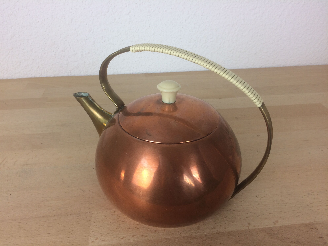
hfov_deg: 61.7
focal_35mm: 29
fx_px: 275
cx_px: 164
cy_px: 123
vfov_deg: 48.2
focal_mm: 4.15
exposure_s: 1/50
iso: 32
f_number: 2.2
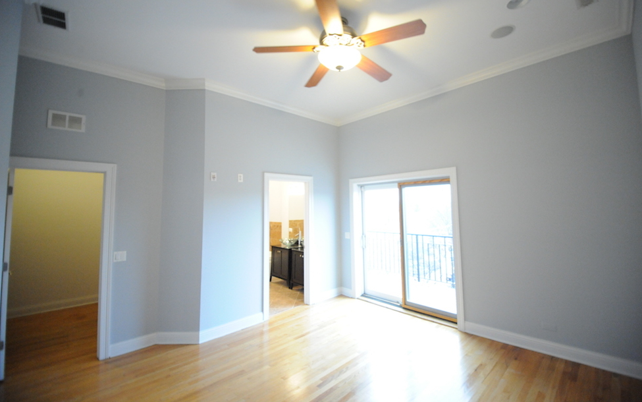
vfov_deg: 71.2
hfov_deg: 97.7
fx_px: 280
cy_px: 183
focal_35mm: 16
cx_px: 334
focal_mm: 15
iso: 6400
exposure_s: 1/160
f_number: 4
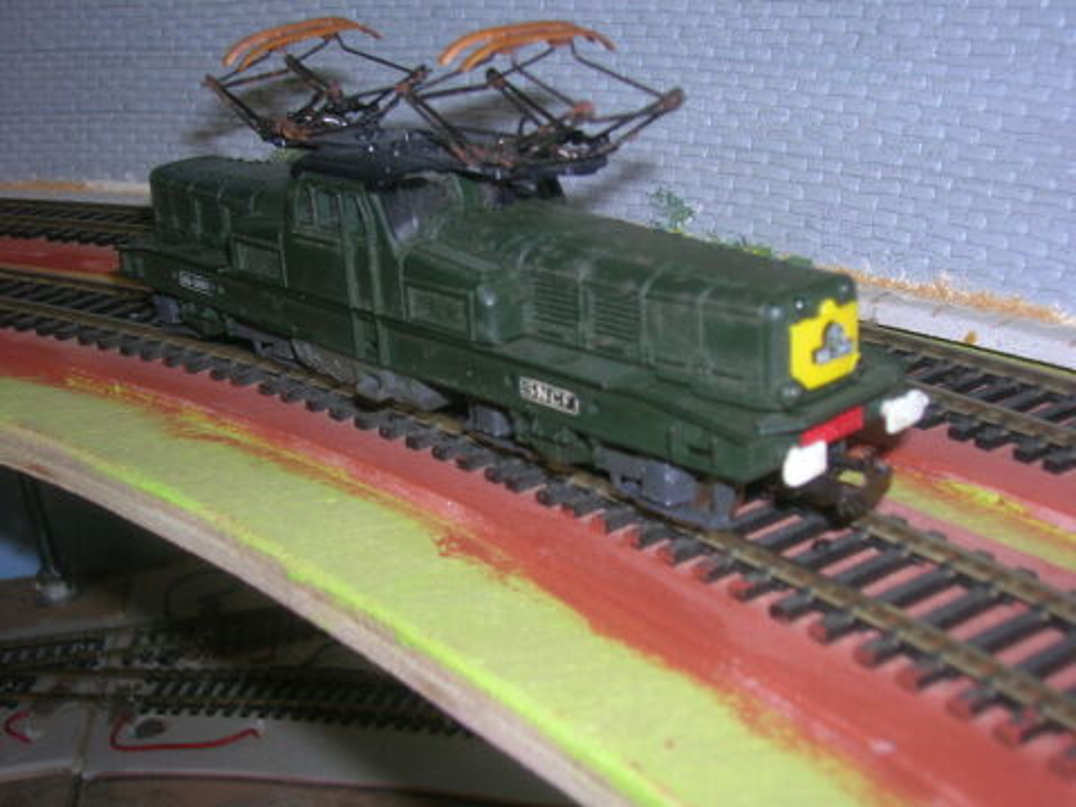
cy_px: 404
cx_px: 538
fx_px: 1430
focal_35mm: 46
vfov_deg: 31.5
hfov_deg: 41.2
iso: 50
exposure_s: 1/60.1
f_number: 3.2
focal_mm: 7.7
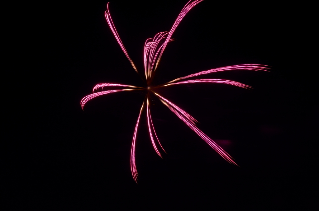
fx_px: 928
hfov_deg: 19.5
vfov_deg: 13.0
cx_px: 160
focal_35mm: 105
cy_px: 106
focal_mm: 70
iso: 100
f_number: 22
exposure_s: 3.5
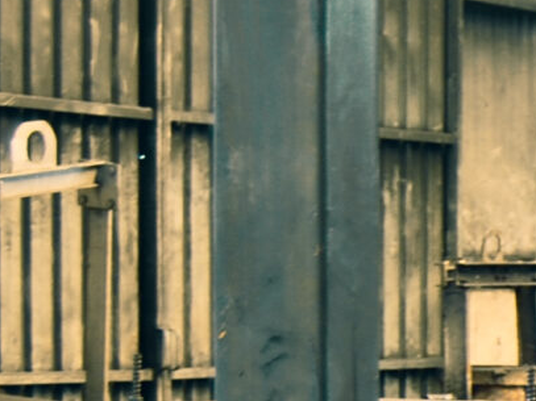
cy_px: 550
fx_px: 3653
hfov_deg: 7.8
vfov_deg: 6.2
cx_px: 1260
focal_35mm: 236
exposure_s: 1/1.6
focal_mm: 26
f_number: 4
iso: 100
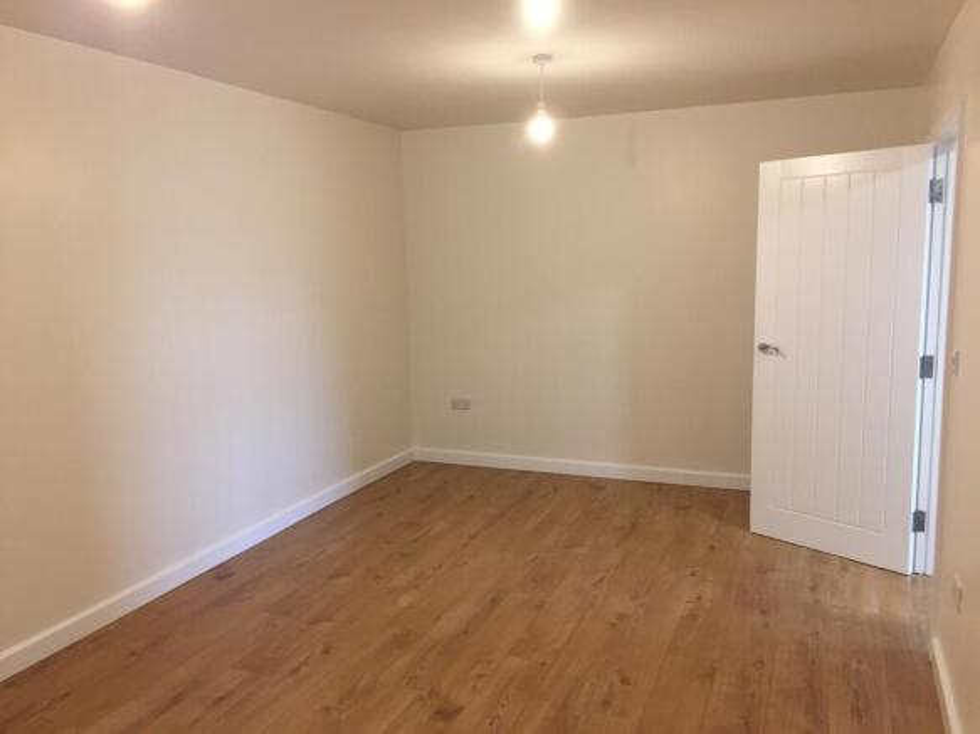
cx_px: 490
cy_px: 367
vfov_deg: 48.2
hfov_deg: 61.7
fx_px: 821
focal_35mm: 29
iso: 160
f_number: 2.2
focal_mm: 4.15
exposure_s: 1/33
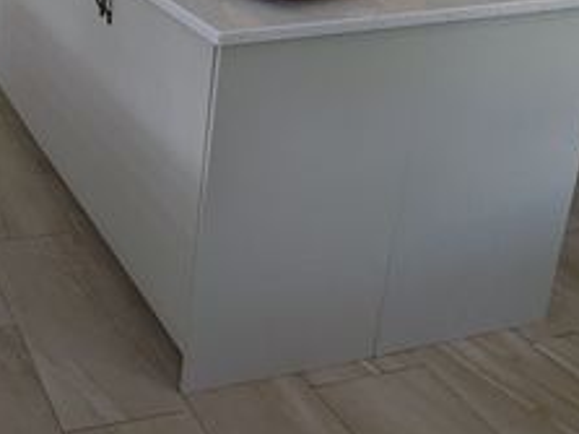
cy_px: -96
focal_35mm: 43
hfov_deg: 36.1
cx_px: -83
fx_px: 719
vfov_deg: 28.8
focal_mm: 2.35
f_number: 2.2
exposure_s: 1/120
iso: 97
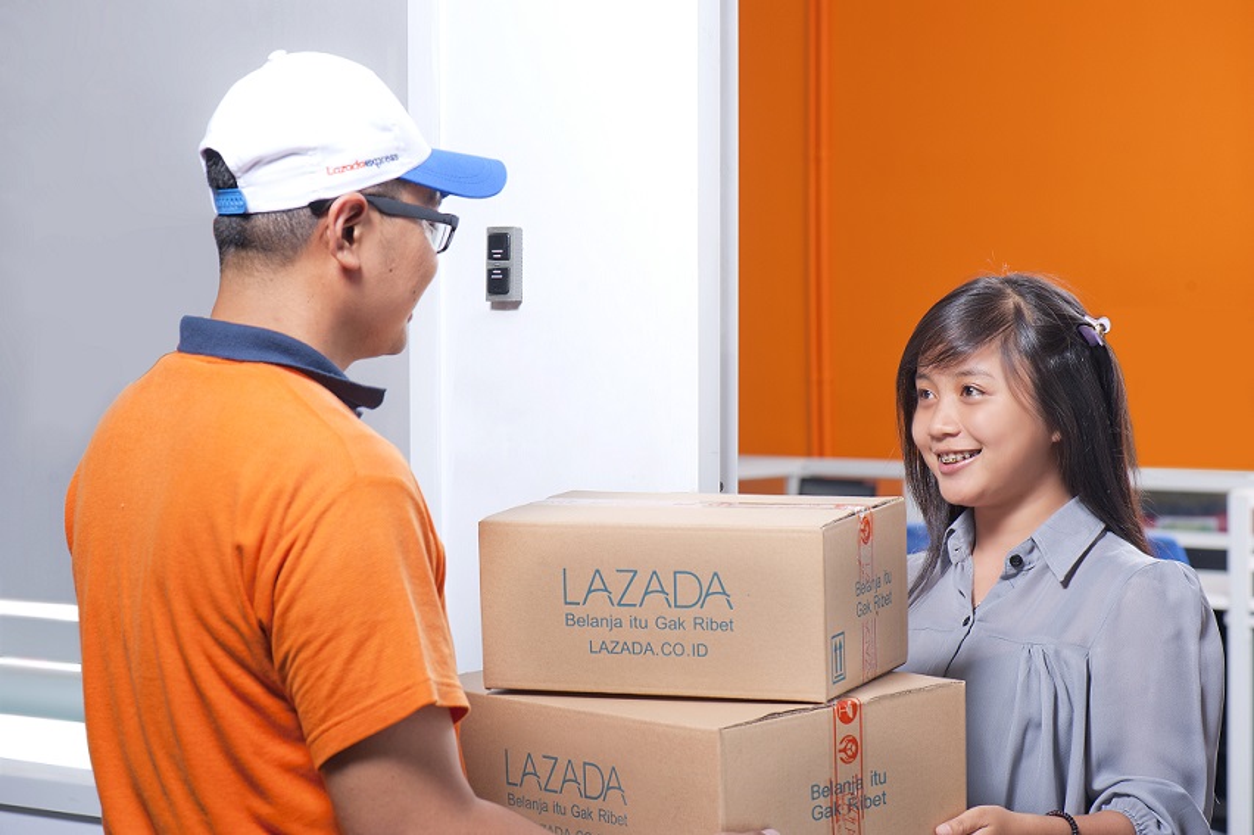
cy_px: 418
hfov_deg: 19.5
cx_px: 627
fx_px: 3655
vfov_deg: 13.0
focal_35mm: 105
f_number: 8
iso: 250
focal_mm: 105
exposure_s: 1/100
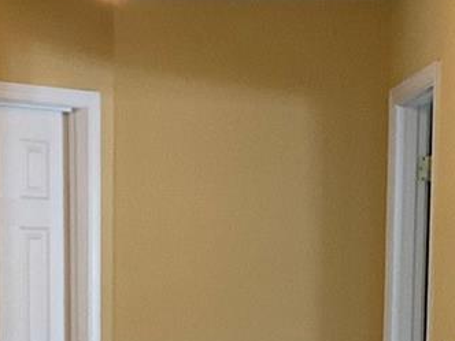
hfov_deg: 14.7
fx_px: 1761
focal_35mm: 134
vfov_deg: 10.7
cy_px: 504
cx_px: 140
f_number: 1.8
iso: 160
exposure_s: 1/60
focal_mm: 3
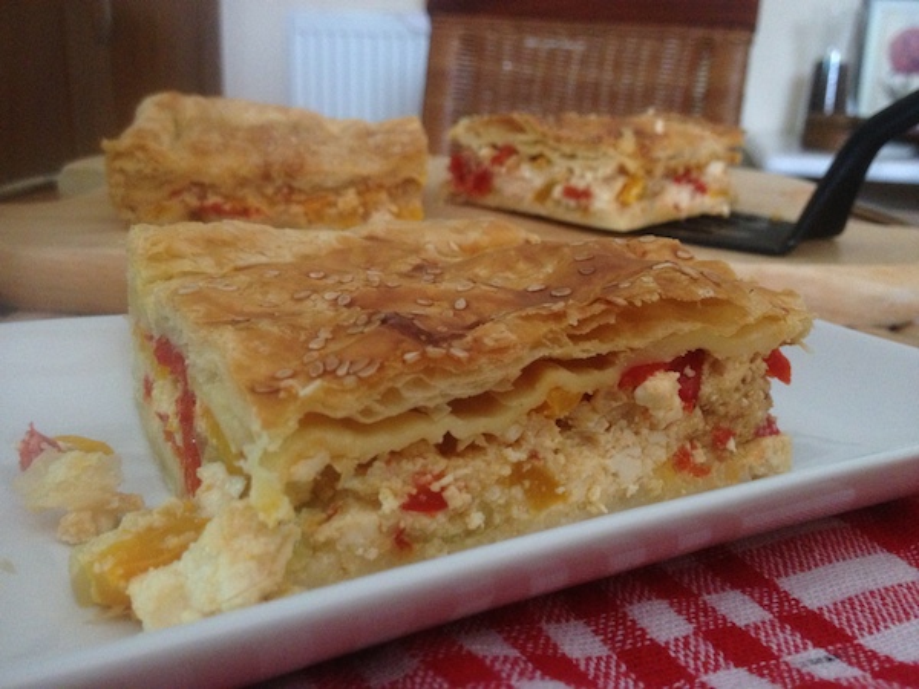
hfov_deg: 52.6
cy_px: 344
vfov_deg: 40.7
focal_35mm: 35
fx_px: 929
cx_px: 460
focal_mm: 4.28
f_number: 2.4
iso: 320
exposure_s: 1/20
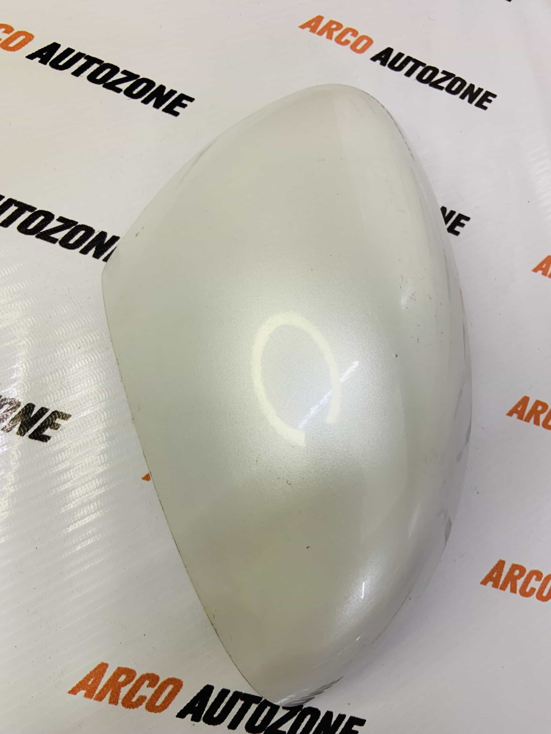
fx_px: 552
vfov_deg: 67.3
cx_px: 276
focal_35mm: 26
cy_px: 367
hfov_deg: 53.1
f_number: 1.8
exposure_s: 1/100
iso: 80
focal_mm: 4.25
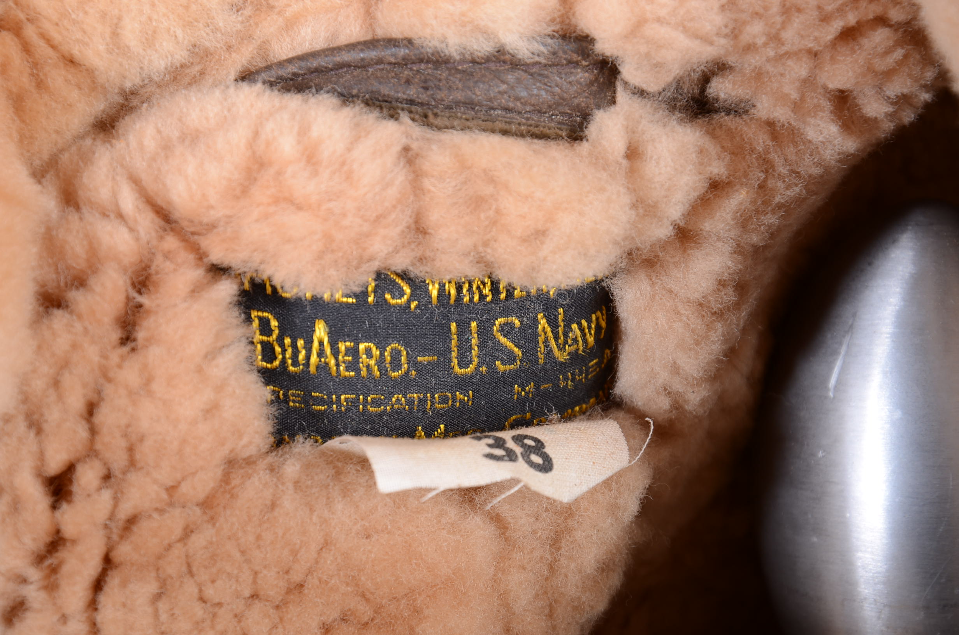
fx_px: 3669
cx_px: 480
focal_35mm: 138
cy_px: 318
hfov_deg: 14.9
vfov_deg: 9.9
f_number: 9
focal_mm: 92
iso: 100
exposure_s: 1/125
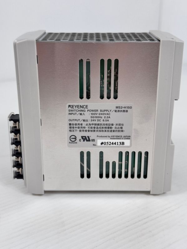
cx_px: 94
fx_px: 346
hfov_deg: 30.3
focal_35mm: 48
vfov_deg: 39.7
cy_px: 124
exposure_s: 1/1172
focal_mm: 6.76
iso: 64
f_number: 1.78
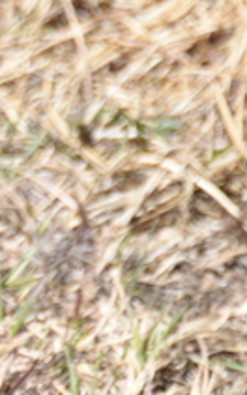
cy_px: 328
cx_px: -363
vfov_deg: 1.1
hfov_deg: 0.7
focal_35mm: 1856
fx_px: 19976
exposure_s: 1/640
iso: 200
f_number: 5.6
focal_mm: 300
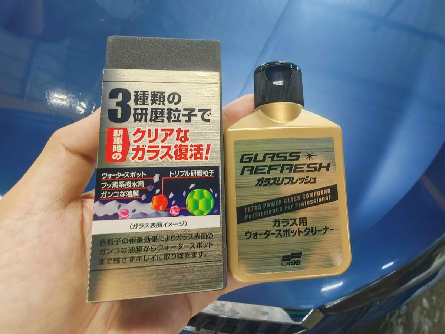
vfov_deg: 58.9
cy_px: 167
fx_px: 296
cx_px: 222
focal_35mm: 23
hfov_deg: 73.9
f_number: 1.8
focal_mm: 2.03
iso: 500
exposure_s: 1/24
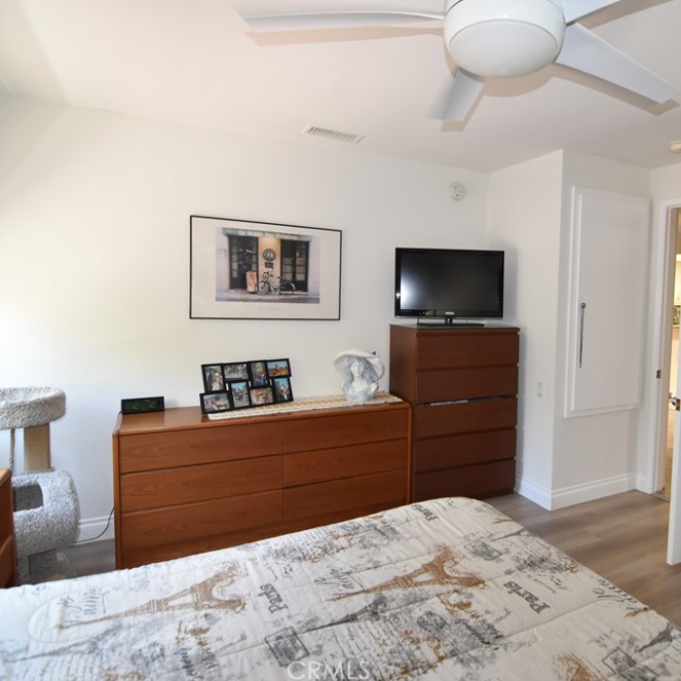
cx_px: 454
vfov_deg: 70.5
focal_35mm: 22
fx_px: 482
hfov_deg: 68.5
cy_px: 334
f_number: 5
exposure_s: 1/100
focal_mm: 11
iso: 800
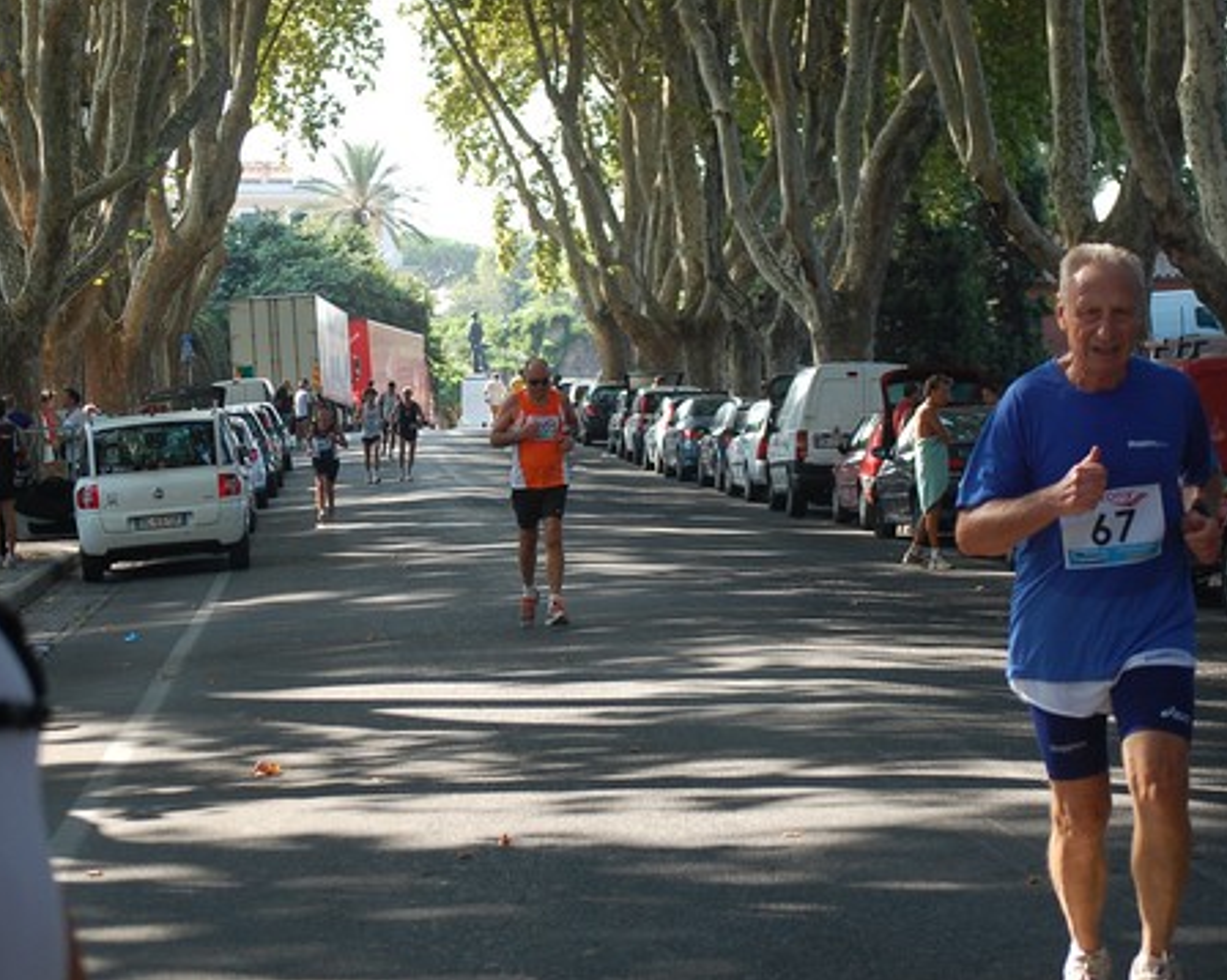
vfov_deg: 14.8
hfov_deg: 18.5
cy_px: 441
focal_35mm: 104
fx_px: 3762
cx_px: 531
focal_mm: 55
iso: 500
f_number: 4
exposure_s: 1/500
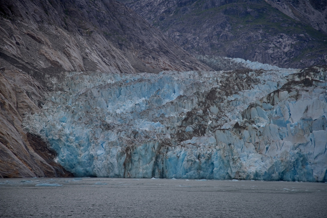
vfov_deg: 11.4
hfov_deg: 17.1
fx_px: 1090
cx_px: 164
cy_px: 109
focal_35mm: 120
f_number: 5.6
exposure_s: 1/250
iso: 100
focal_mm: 120
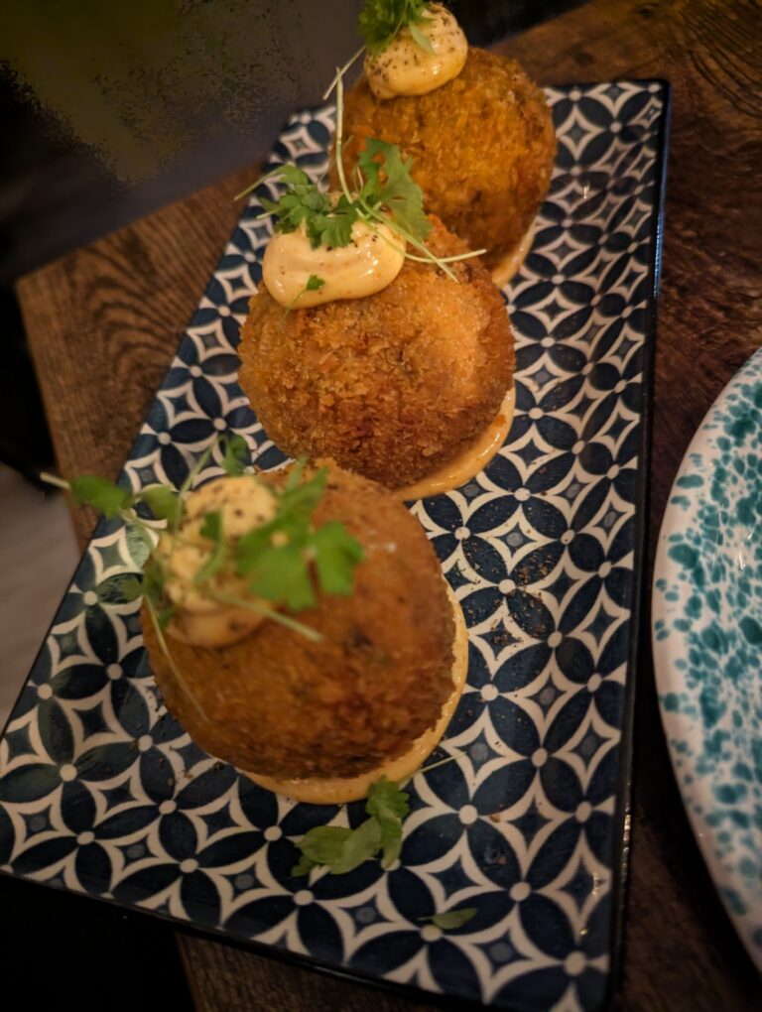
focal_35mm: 24
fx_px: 703
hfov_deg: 56.9
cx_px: 381
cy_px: 506
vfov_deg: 71.5
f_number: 1.85
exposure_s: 1/14.7
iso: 7554
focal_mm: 6.81
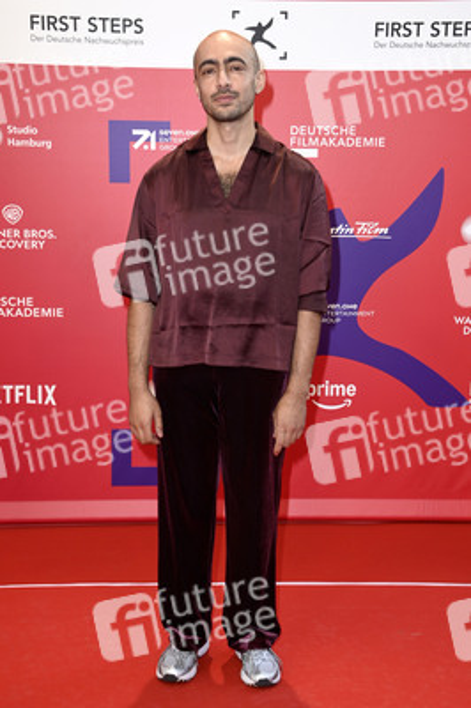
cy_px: 354
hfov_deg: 24.6
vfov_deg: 36.3
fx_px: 1081
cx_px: 236
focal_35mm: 55
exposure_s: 1/250
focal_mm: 55
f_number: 5.6
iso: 500
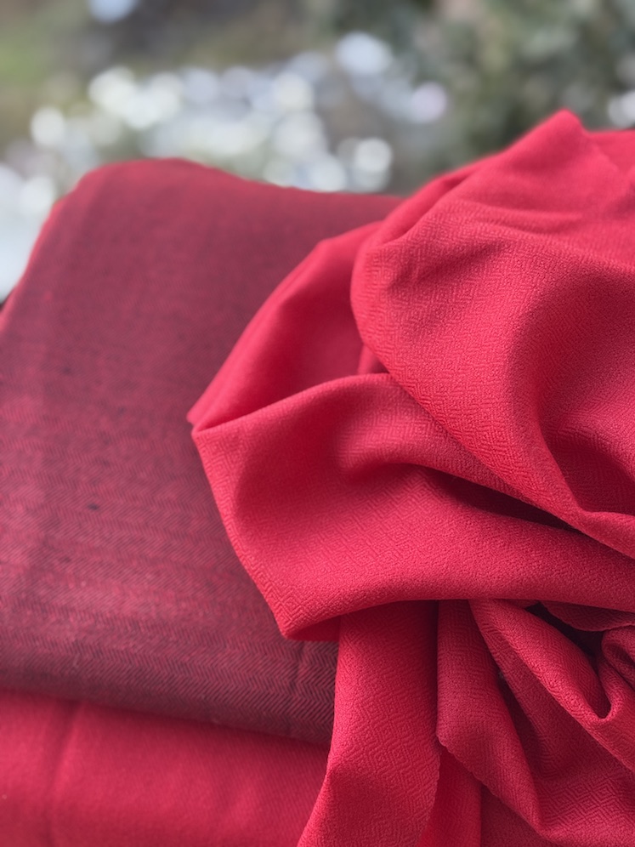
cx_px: 318
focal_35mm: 48
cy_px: 424
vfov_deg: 39.7
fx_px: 1174
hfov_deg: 30.3
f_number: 1.78
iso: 80
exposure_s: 1/121
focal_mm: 6.76
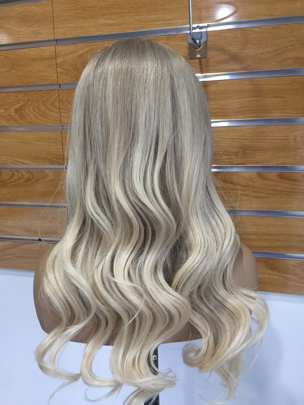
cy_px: 202
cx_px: 152
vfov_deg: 61.7
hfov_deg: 48.2
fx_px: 340
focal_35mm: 29
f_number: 2.2
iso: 100
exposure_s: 1/33
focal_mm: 4.15
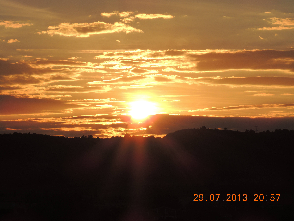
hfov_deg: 10.7
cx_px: 147
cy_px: 110
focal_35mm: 185
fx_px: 1571
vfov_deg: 8.0
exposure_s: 1/1600
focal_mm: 33
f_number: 5.7
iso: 100
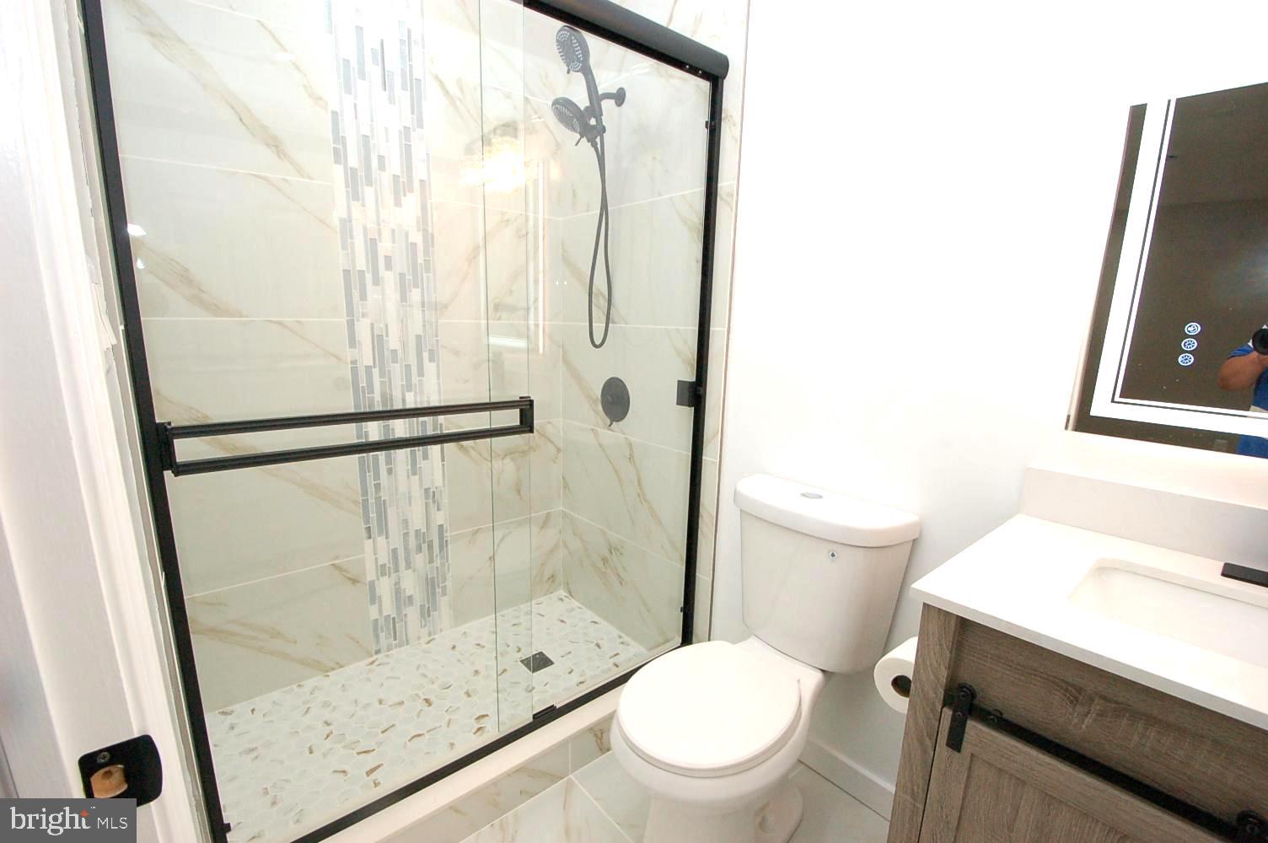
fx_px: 528
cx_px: 634
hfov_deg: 100.4
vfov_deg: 77.2
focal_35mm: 15
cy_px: 422
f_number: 8
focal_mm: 10
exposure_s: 1/80
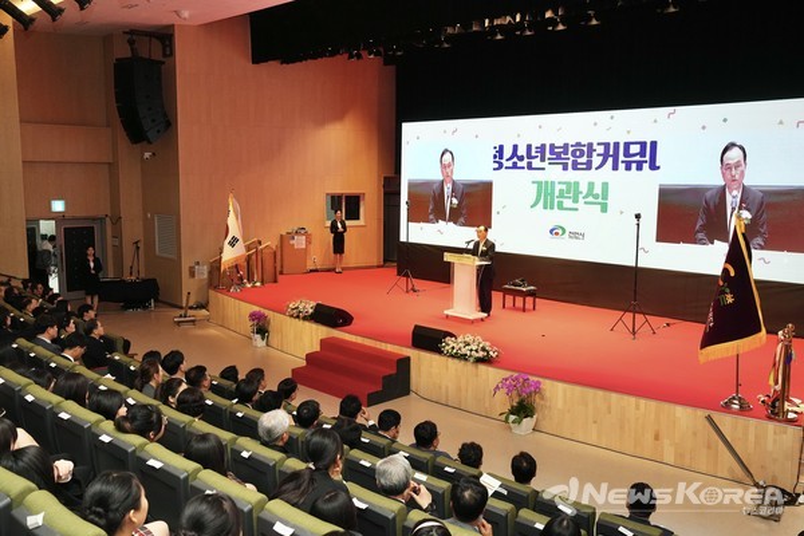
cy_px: 268
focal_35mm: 33
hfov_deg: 57.2
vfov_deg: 40.0
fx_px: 737
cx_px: 402
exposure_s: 1/250
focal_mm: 33
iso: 3200
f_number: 6.3
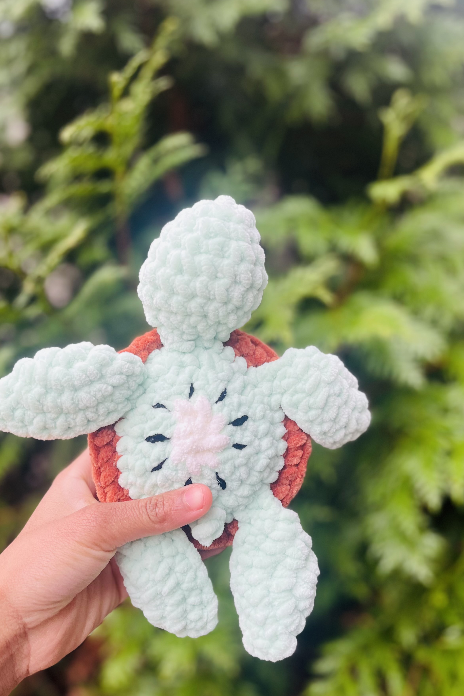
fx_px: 599
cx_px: 207
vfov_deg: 60.2
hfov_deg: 42.3
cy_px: 375
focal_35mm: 31
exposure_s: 1/122
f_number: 1.6
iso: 40
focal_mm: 5.1
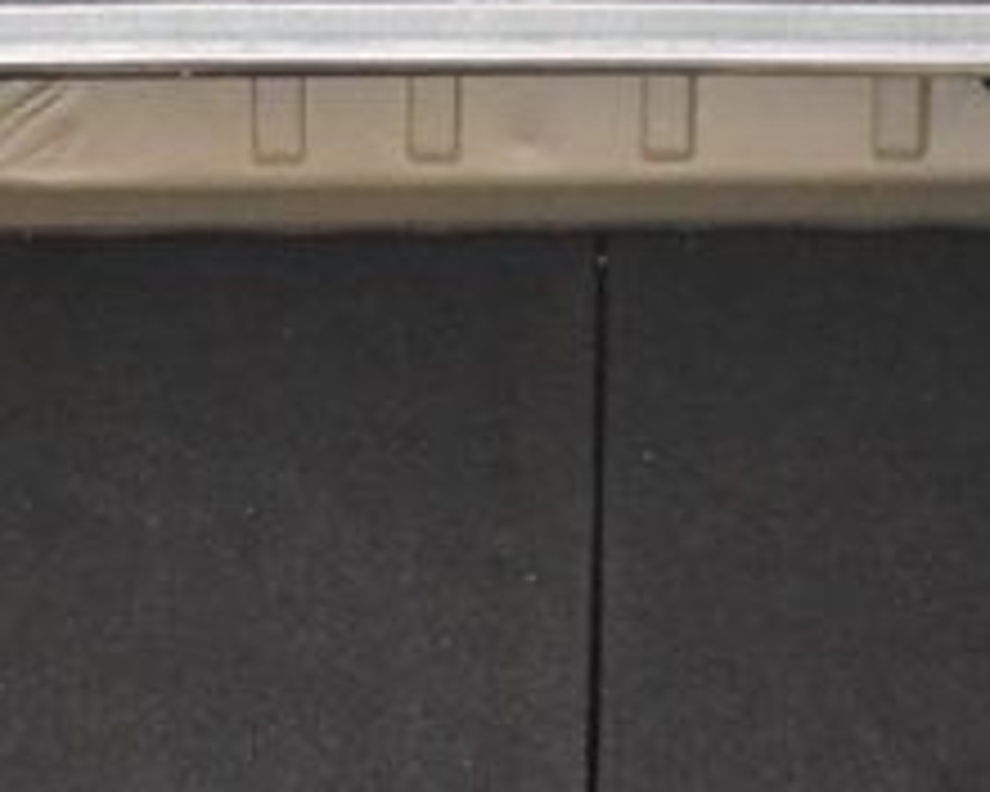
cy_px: 819
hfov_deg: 9.2
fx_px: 6153
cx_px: 212
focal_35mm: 210
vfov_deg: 7.3
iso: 3200
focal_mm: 32
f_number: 4.5
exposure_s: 1/125
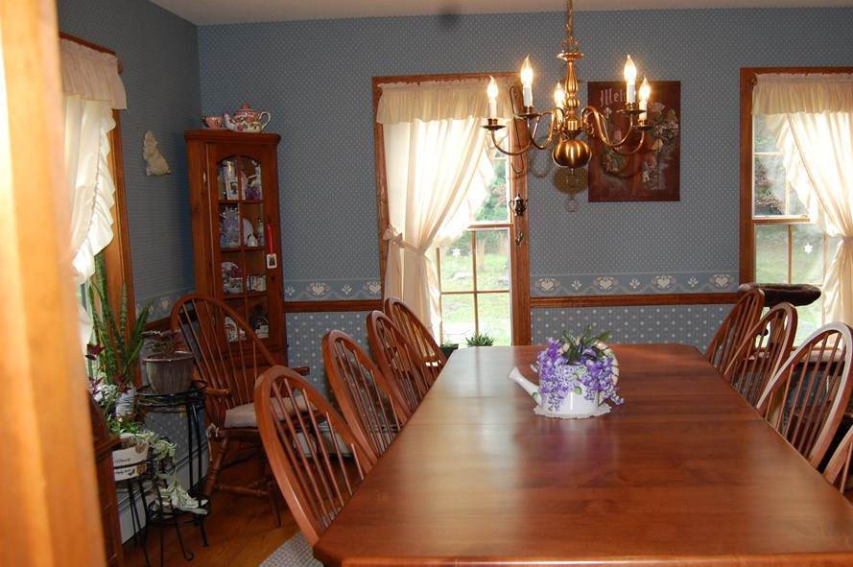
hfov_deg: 56.8
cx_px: 514
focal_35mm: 33
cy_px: 315
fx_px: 781
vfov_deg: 39.8
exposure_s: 1/60
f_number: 4
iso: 400
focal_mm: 18
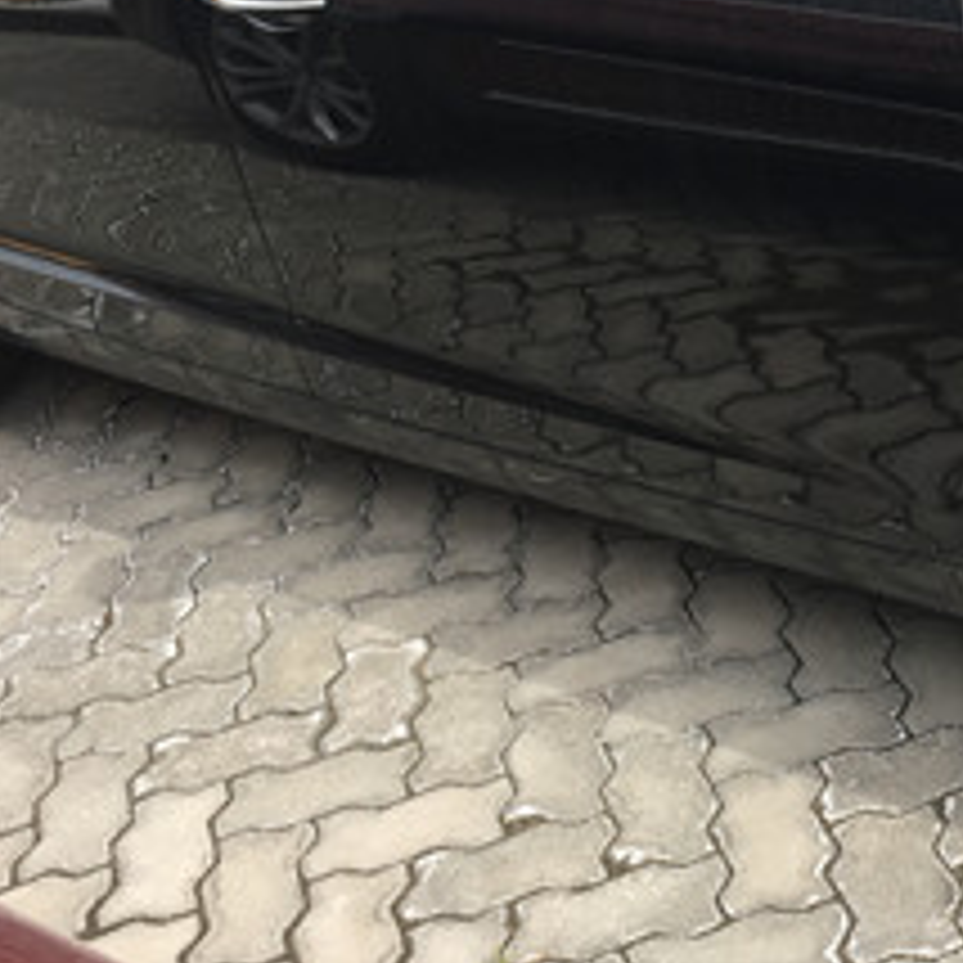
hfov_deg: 23.4
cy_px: 220
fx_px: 2266
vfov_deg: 23.7
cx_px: 842
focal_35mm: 72
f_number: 2.2
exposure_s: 1/523
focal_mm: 4.15
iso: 25
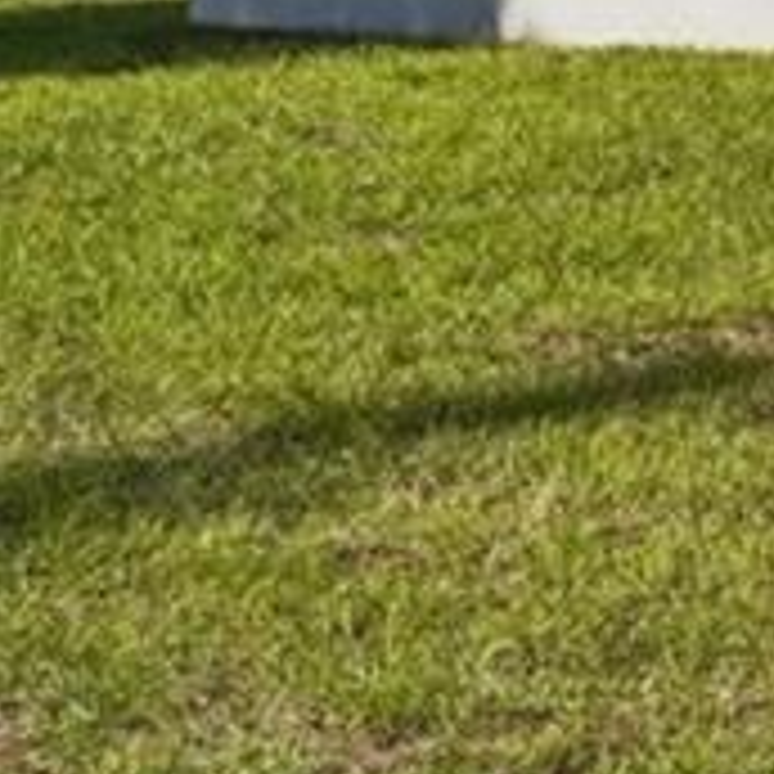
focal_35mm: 190
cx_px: 2943
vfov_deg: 9.1
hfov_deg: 7.2
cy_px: -220
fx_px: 4806
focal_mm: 24
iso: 100
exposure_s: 1/125
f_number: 16
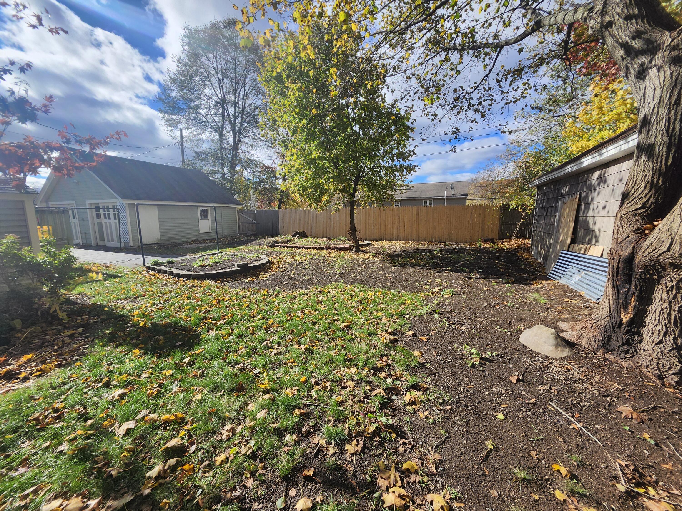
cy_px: 256
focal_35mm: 13
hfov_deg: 106.2
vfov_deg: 89.9
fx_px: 256
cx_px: 341
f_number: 2.2
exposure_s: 1/1563
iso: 40
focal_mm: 1.74
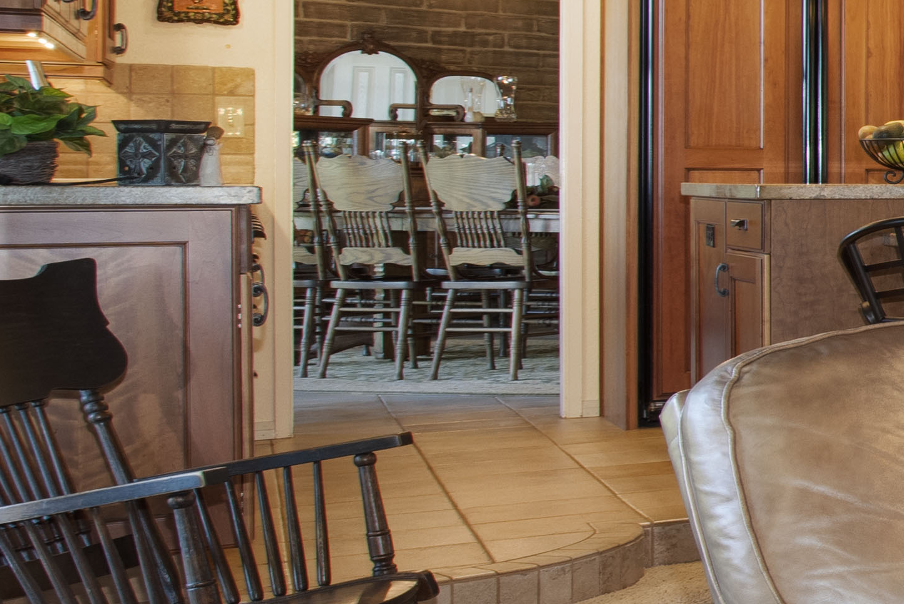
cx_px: 2163
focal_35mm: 75
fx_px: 1884
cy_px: 179
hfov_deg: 15.2
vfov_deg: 18.1
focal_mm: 15
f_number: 8
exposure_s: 1/15
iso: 320
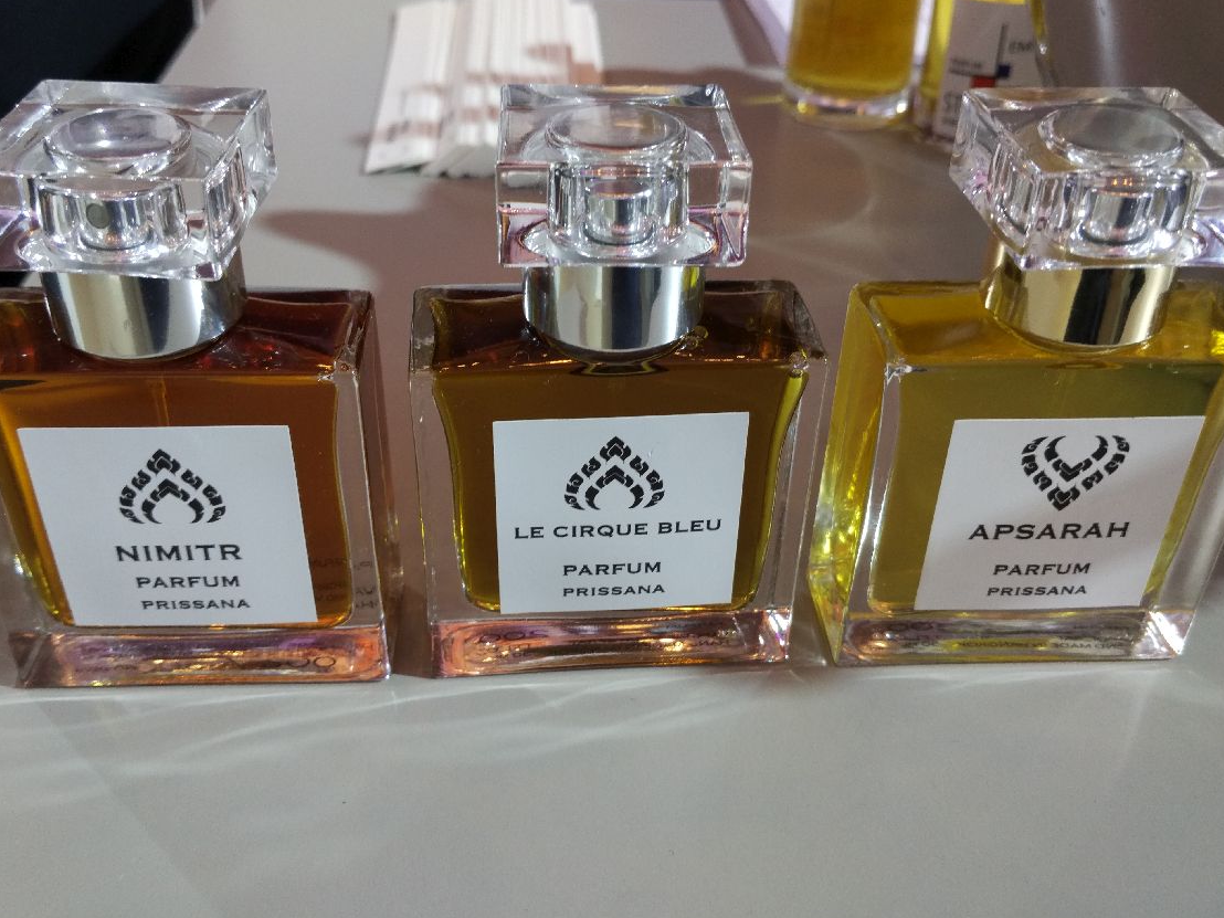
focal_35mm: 26
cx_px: 590
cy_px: 435
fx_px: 919
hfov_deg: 67.3
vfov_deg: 53.0
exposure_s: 1/50
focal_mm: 4.12
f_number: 2
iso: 192
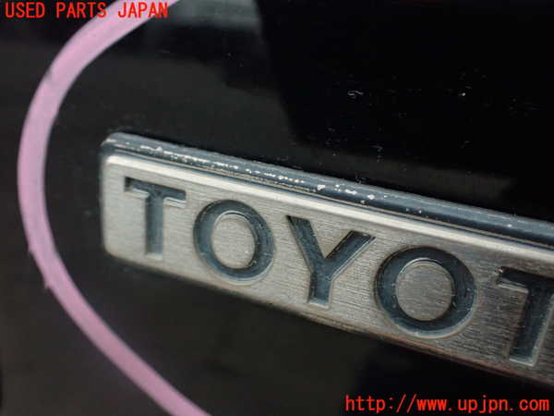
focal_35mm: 32
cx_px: 277
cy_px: 208
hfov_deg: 56.8
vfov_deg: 44.2
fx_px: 512
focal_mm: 5.79
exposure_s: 1/25
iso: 800
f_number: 2.4
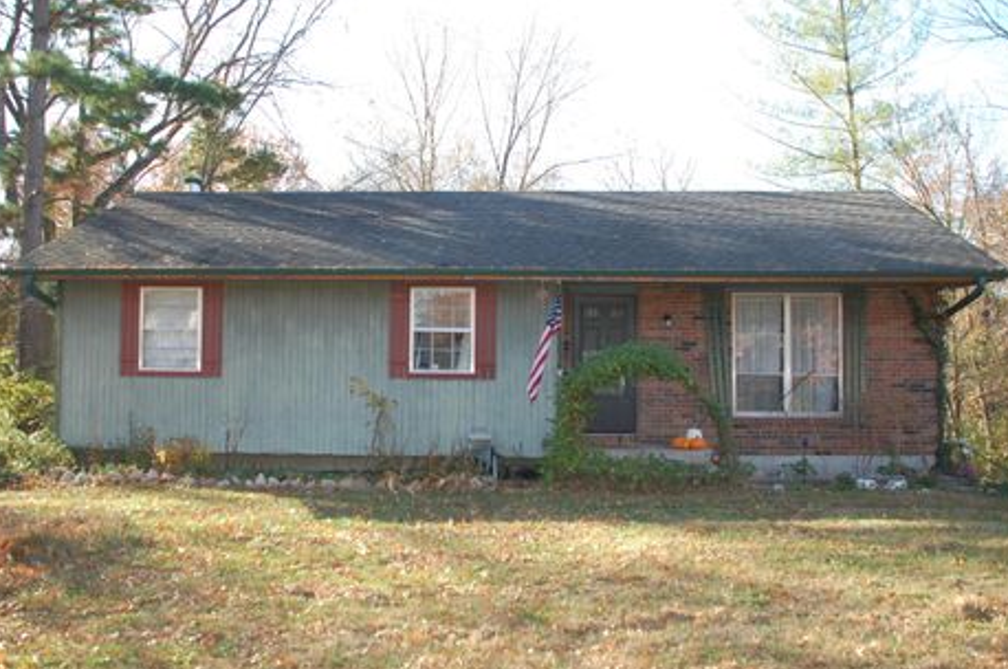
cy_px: 346
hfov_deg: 53.2
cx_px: 495
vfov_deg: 36.8
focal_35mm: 36
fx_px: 1007
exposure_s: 1/400
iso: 400
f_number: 3.8
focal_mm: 22
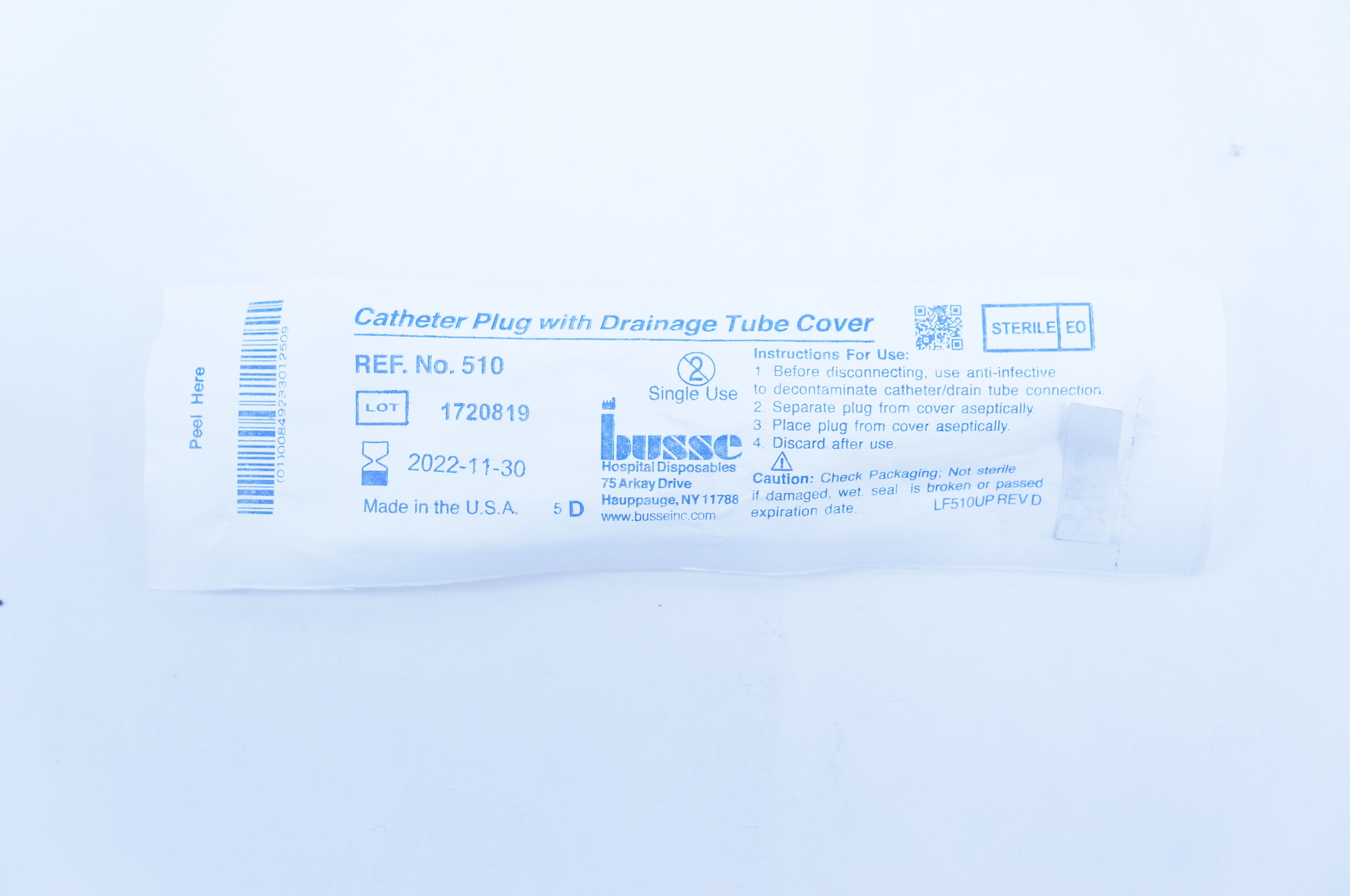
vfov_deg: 25.7
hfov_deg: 37.9
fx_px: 1967
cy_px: 448
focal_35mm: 52
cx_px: 675
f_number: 5.6
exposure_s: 1/125
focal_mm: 35
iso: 800
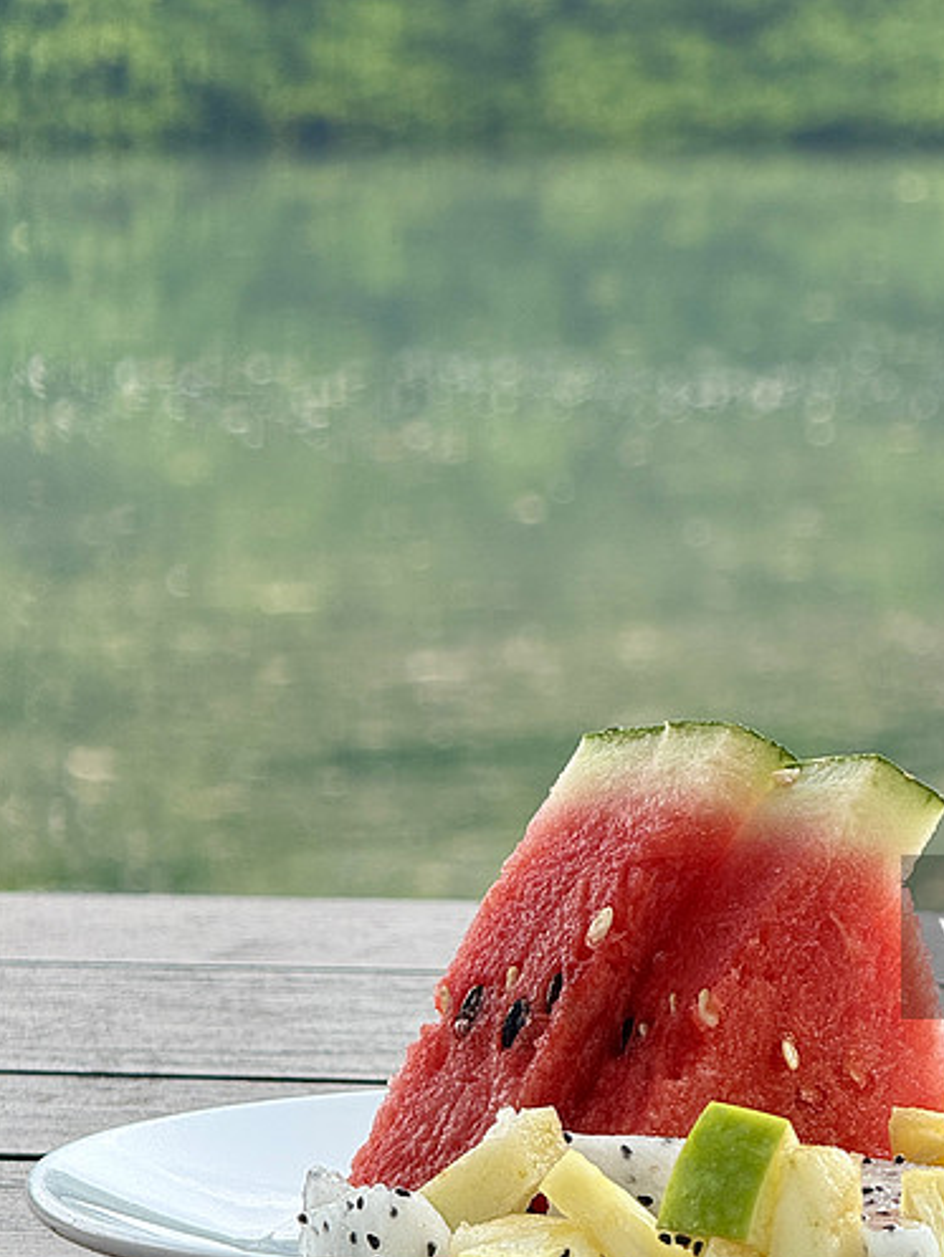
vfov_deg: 10.2
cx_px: 706
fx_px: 7015
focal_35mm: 193
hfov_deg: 7.7
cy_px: 463
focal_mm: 15.66
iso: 64
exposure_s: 1/240
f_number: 2.8
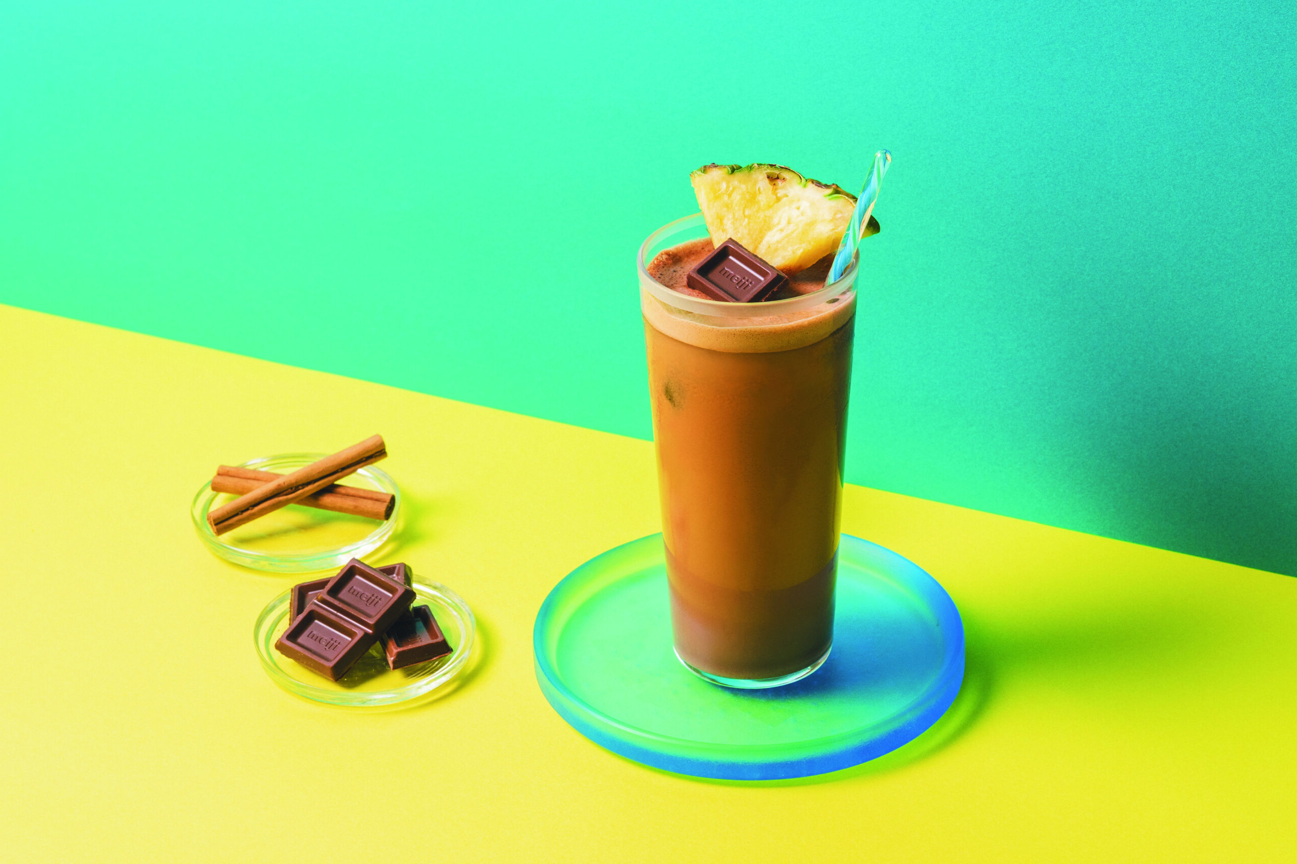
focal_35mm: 105
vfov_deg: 13.0
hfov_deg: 19.5
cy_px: 432
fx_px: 3782
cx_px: 648
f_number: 10
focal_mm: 70
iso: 400
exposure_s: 1/125
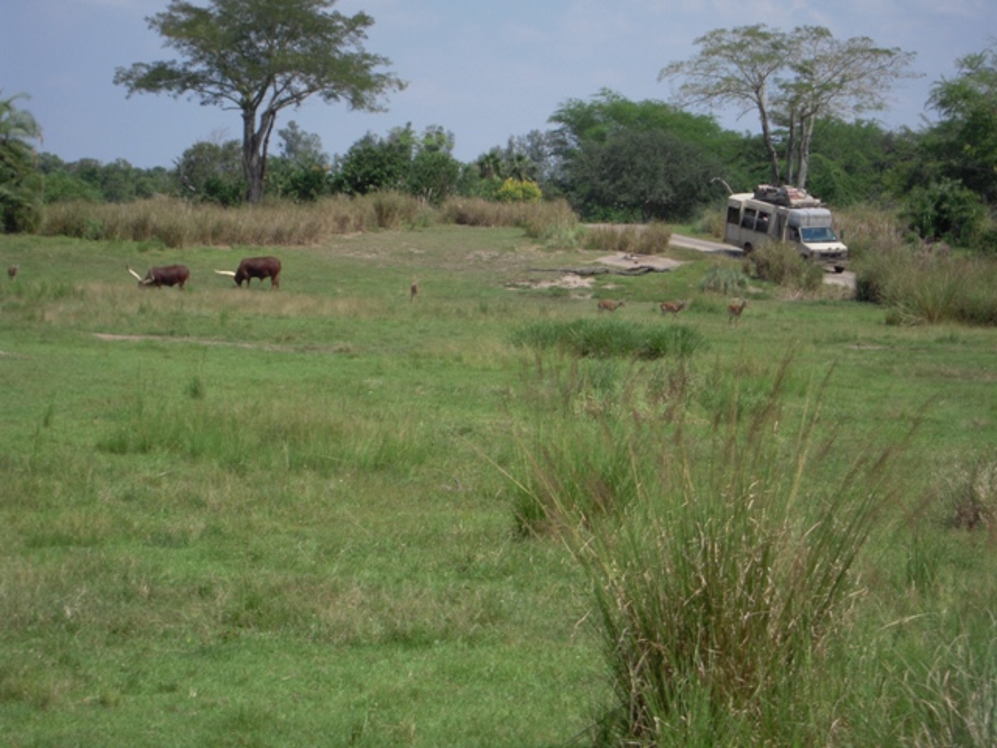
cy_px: 374
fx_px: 3226
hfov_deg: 17.6
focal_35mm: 112
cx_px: 498
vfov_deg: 13.2
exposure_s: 1/400
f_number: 5.8
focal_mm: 20
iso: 100
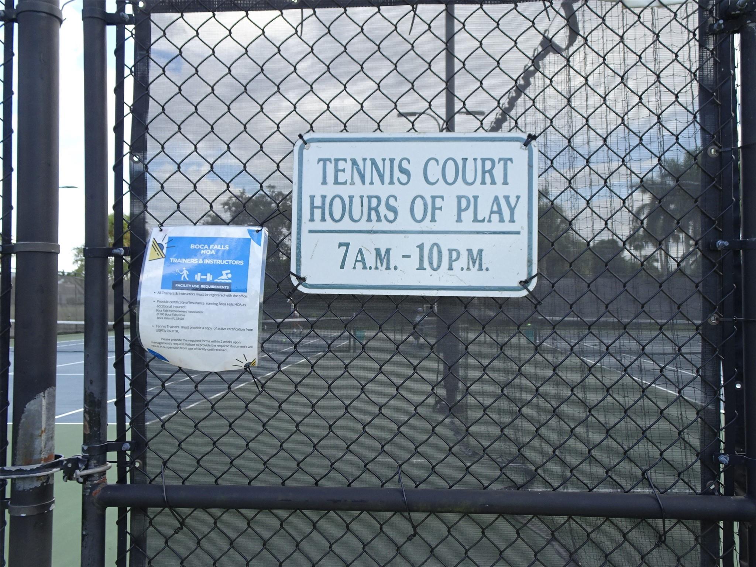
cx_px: 378
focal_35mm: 29
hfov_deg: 61.7
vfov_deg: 48.2
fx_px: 633
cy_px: 284
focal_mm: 4.92
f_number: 3.5
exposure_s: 1/160
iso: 80
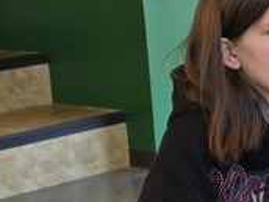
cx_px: 338
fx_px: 1065
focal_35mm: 137
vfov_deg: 10.8
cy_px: 61
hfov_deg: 13.9
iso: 80
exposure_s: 1/180
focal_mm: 6.3
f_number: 1.7
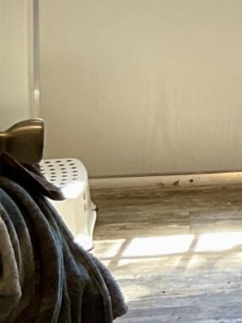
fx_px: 1388
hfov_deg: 9.0
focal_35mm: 149
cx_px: 571
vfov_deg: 13.0
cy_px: -51
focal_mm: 3
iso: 64
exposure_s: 1/60
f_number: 1.8
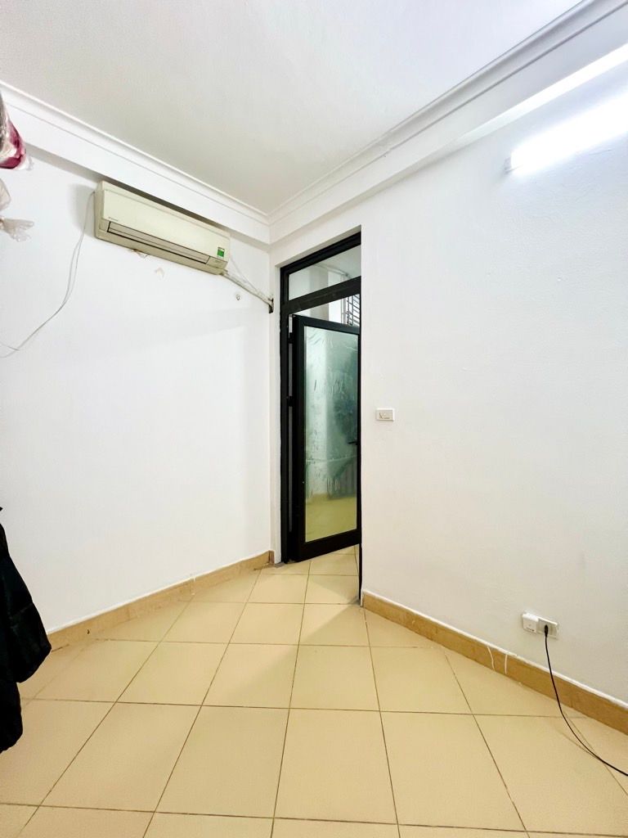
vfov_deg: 106.2
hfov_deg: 89.9
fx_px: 314
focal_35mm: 13
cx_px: 314
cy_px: 419
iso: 200
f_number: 1.8
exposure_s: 1/100
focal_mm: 1.57
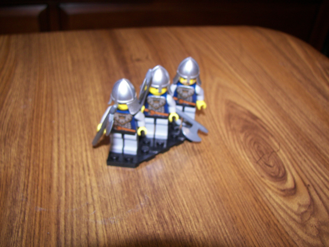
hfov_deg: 51.4
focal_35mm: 36
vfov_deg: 39.7
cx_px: 164
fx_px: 342
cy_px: 124
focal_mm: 6
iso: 100
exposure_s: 1/30
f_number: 2.8
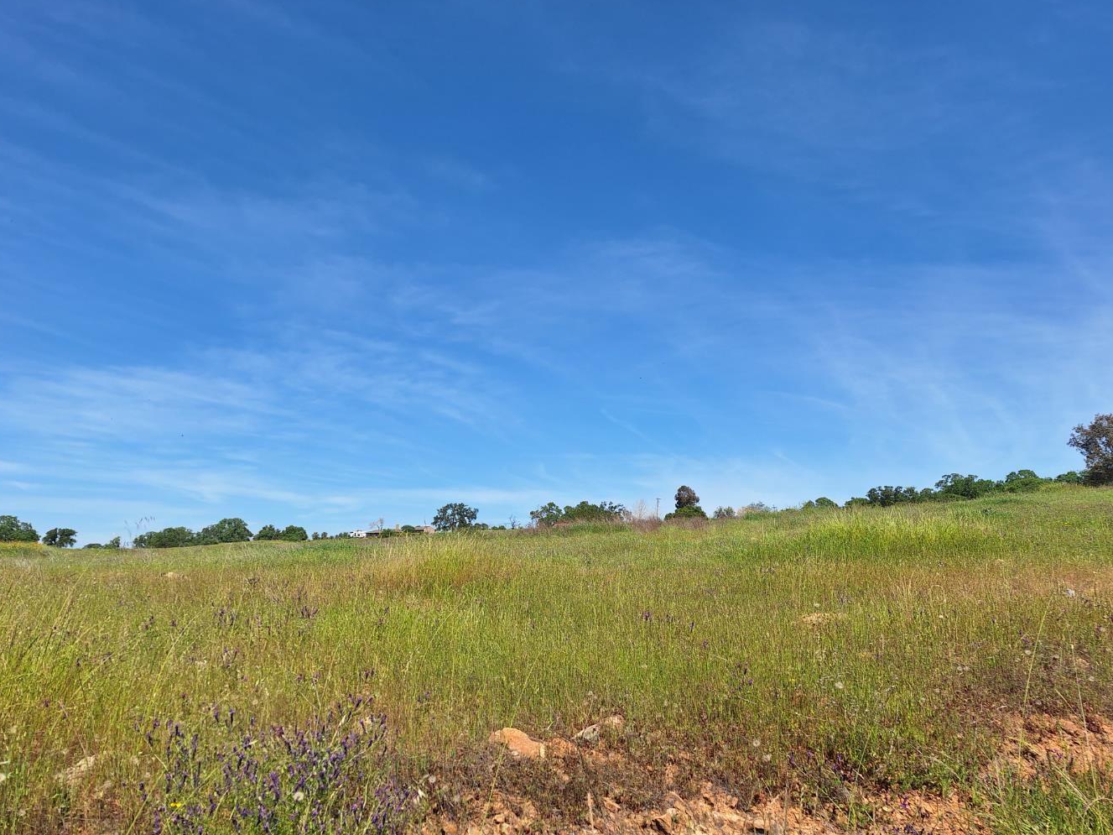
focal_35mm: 26
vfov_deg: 53.1
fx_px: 836
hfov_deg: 67.3
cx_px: 551
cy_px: 413
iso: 40
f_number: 1.8
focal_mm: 5.54
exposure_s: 1/2392
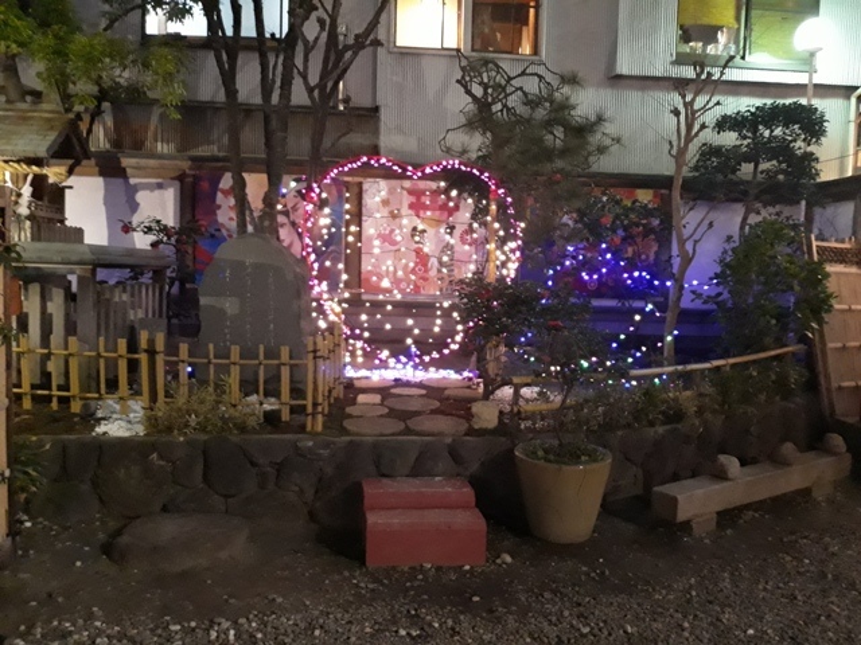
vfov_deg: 51.4
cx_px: 430
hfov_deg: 65.3
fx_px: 672
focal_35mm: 27
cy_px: 322
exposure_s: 1/15
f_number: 1.7
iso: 640
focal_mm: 3.71
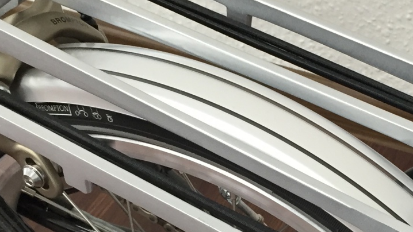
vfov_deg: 13.6
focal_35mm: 88
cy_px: 210
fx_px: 964
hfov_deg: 23.7
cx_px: 346
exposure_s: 1/33
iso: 64
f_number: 2.2
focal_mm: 4.15
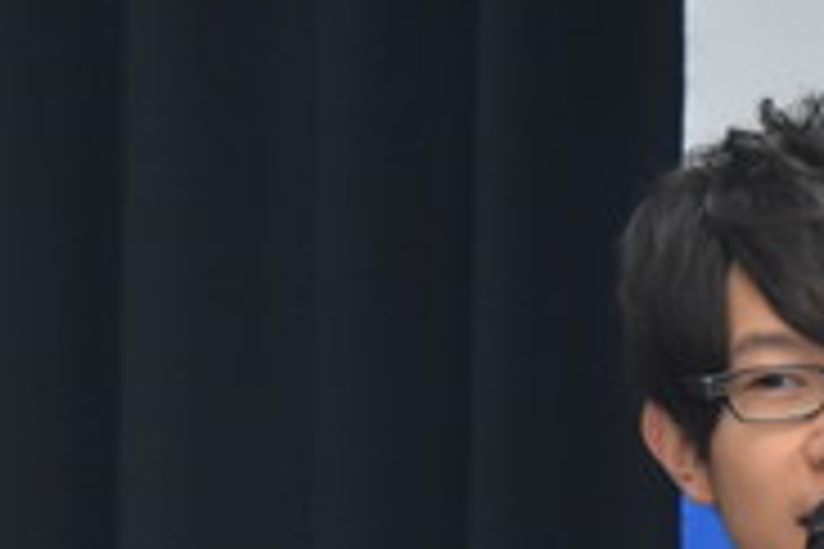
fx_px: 22567
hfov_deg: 2.1
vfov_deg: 1.4
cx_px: 333
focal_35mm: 986
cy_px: 603
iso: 1400
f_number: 5.6
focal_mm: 200
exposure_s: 1/125
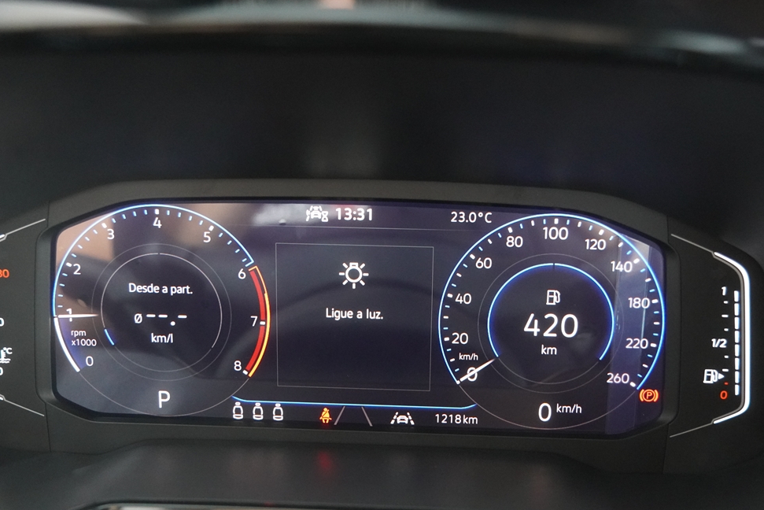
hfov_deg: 48.9
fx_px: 839
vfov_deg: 33.8
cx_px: 398
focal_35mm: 40
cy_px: 259
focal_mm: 25
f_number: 2.8
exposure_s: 1/60
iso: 4000
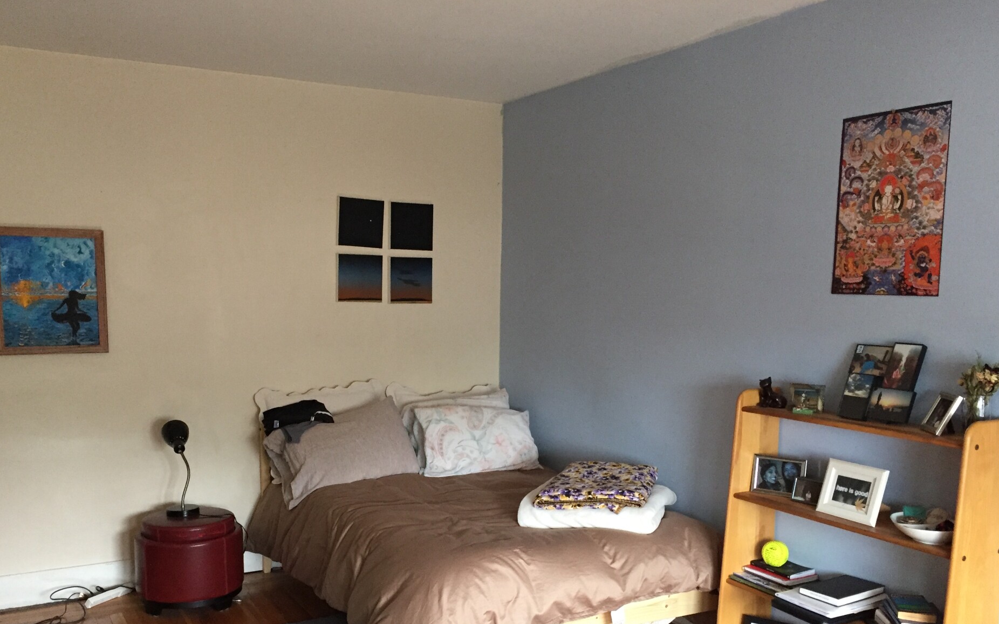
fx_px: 926
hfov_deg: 56.7
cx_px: 483
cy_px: 397
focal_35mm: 34
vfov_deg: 37.0
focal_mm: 4.15
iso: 200
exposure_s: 1/30
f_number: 2.2
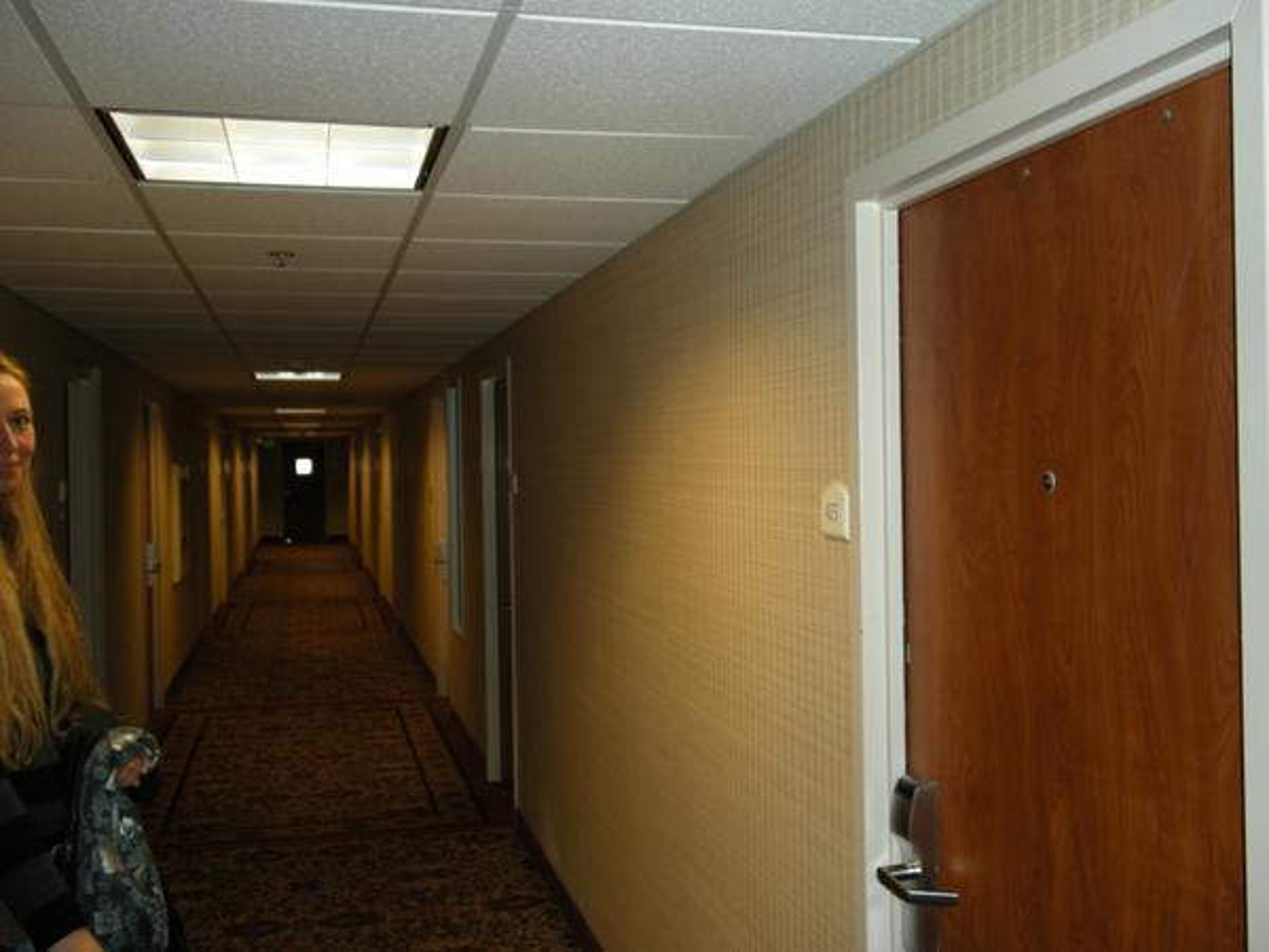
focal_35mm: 37
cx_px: 634
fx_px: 1356
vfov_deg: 38.7
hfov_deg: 50.1
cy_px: 476
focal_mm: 7.9
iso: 129
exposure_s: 1/30
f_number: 2.8
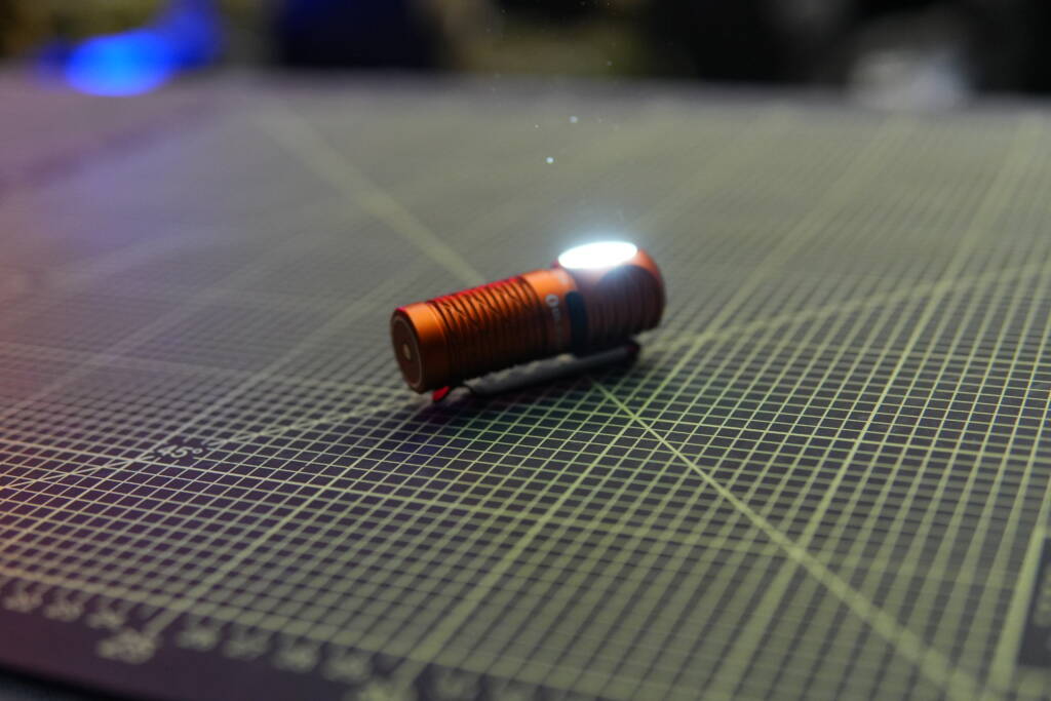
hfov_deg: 43.6
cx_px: 526
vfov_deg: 29.9
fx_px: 1314
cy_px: 350
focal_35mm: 45
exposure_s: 1/160
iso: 1600
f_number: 2
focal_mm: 30
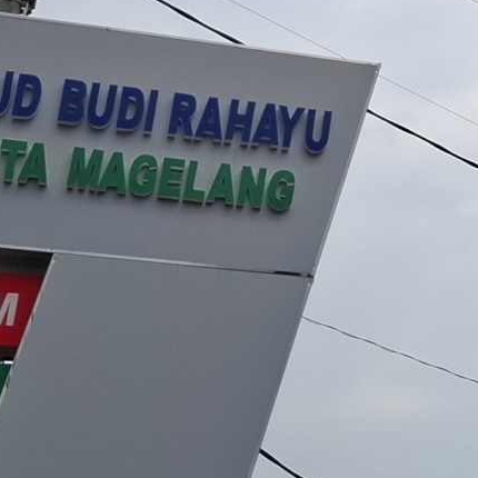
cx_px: 917
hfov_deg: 12.8
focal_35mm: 121
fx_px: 1890
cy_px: 4
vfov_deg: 14.2
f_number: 1.8
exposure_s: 1/3003
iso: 50
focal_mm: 5.54
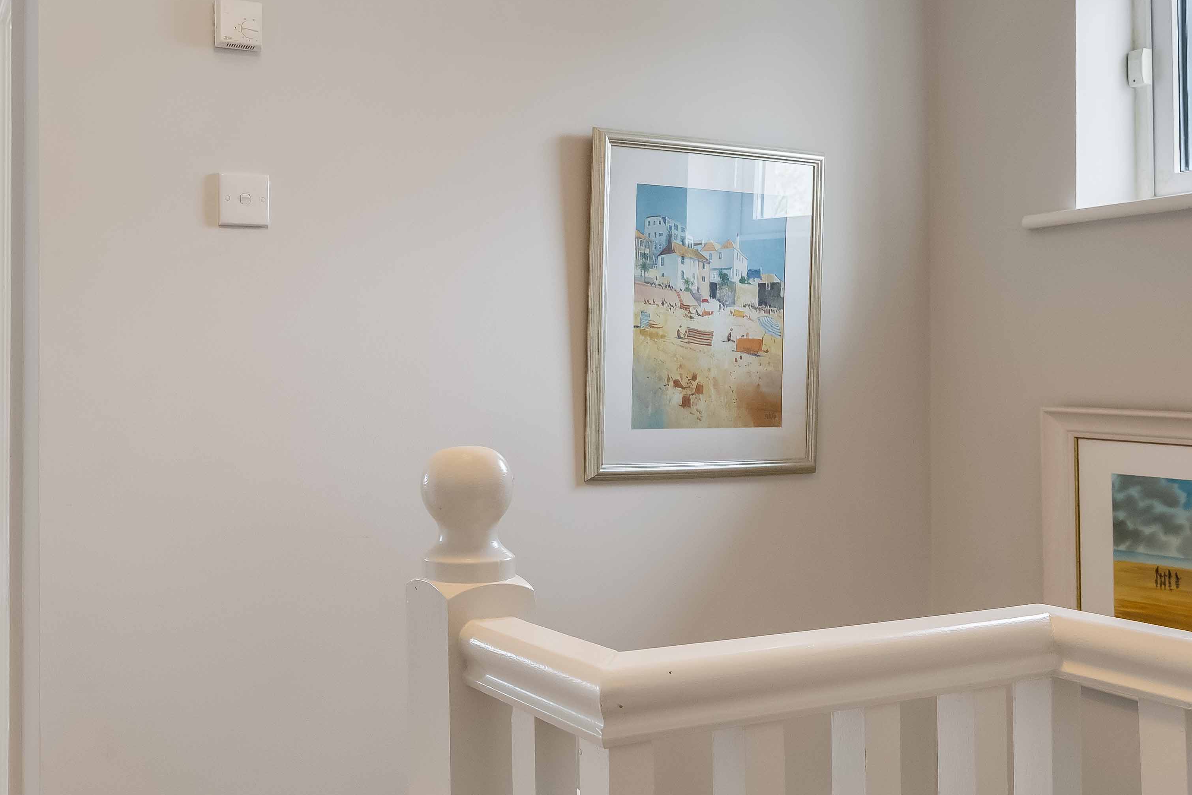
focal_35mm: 34
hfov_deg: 54.4
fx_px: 1126
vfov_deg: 38.8
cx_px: 377
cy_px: 433
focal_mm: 17
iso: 640
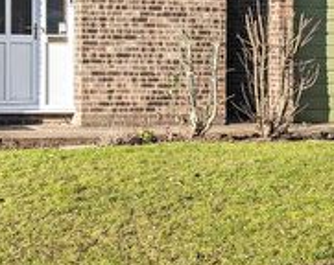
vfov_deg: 15.2
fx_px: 930
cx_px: 44
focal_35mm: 94
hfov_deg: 20.0
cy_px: -113
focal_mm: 25.9
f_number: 9
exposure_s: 1/200
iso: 400
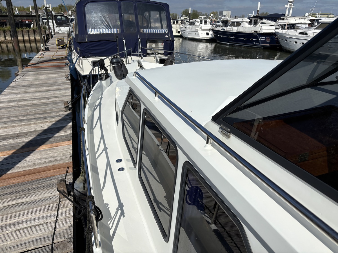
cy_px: 126
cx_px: 169
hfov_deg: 67.3
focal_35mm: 26
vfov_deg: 53.1
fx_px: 254
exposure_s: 1/9091
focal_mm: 5.96
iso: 50
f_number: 1.6
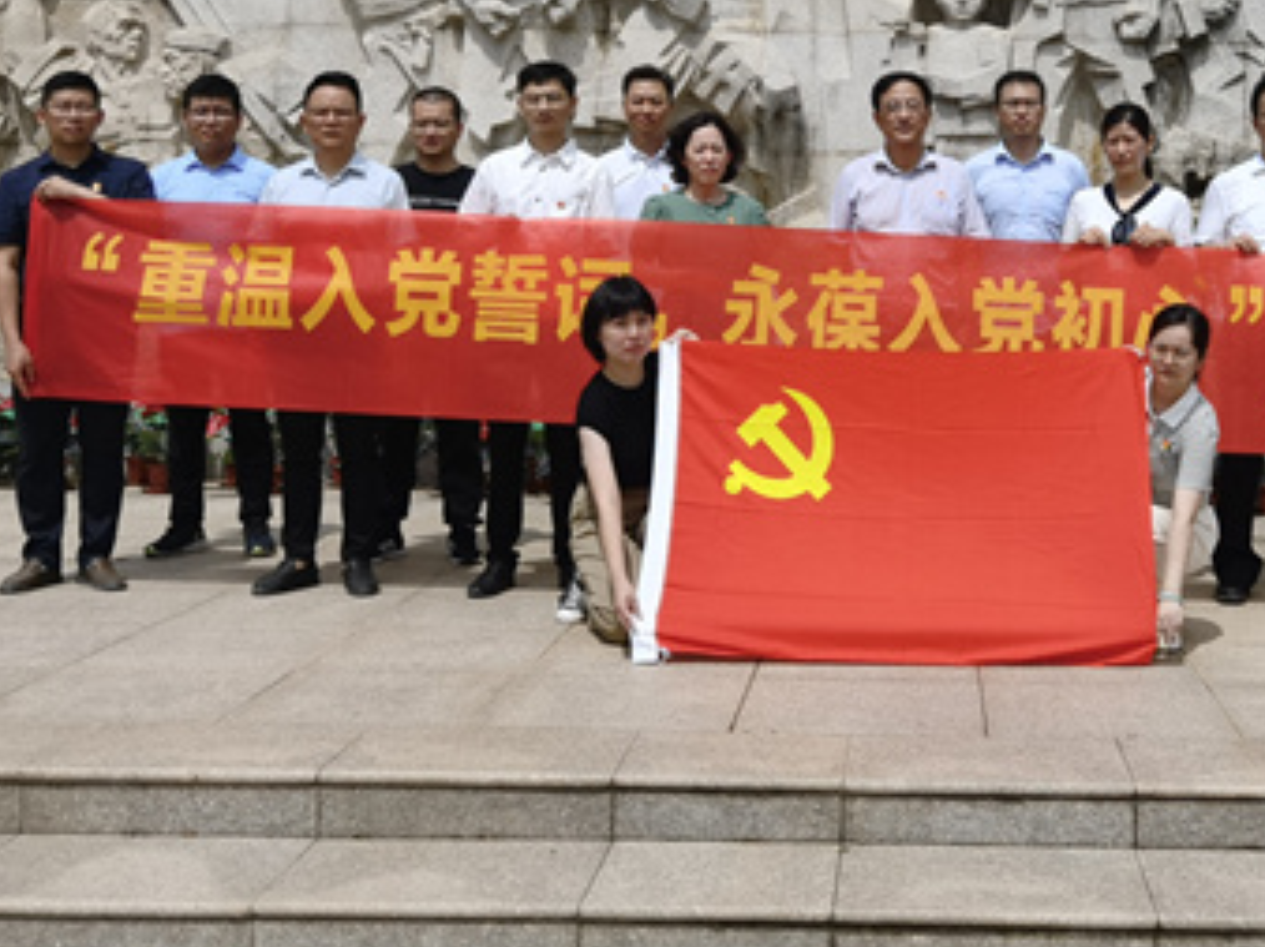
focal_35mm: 51
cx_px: 951
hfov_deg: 36.6
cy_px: 198
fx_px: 1862
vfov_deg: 28.0
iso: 50
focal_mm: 6.67
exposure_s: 1/8333
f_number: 1.9
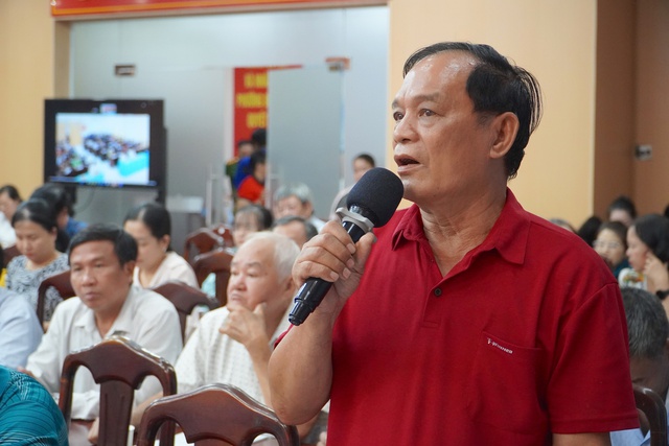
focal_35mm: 64
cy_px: 223
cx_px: 334
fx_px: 1199
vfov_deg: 21.1
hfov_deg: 31.2
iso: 3200
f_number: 4
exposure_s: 1/160
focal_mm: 43
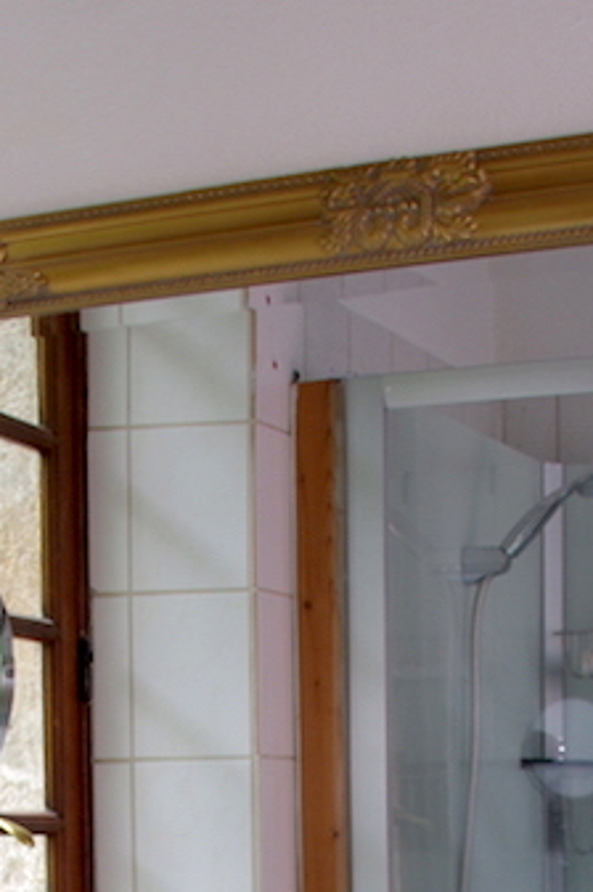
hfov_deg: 16.6
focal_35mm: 82
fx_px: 2030
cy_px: 1011
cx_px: 262
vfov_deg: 23.1
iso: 100
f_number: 3.5
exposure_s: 1/20
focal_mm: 18
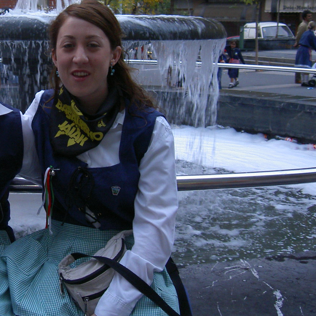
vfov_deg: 26.7
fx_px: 661
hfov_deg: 26.0
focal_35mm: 64
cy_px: 106
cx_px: 27
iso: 100
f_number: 2.8
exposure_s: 1/59.5
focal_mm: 8
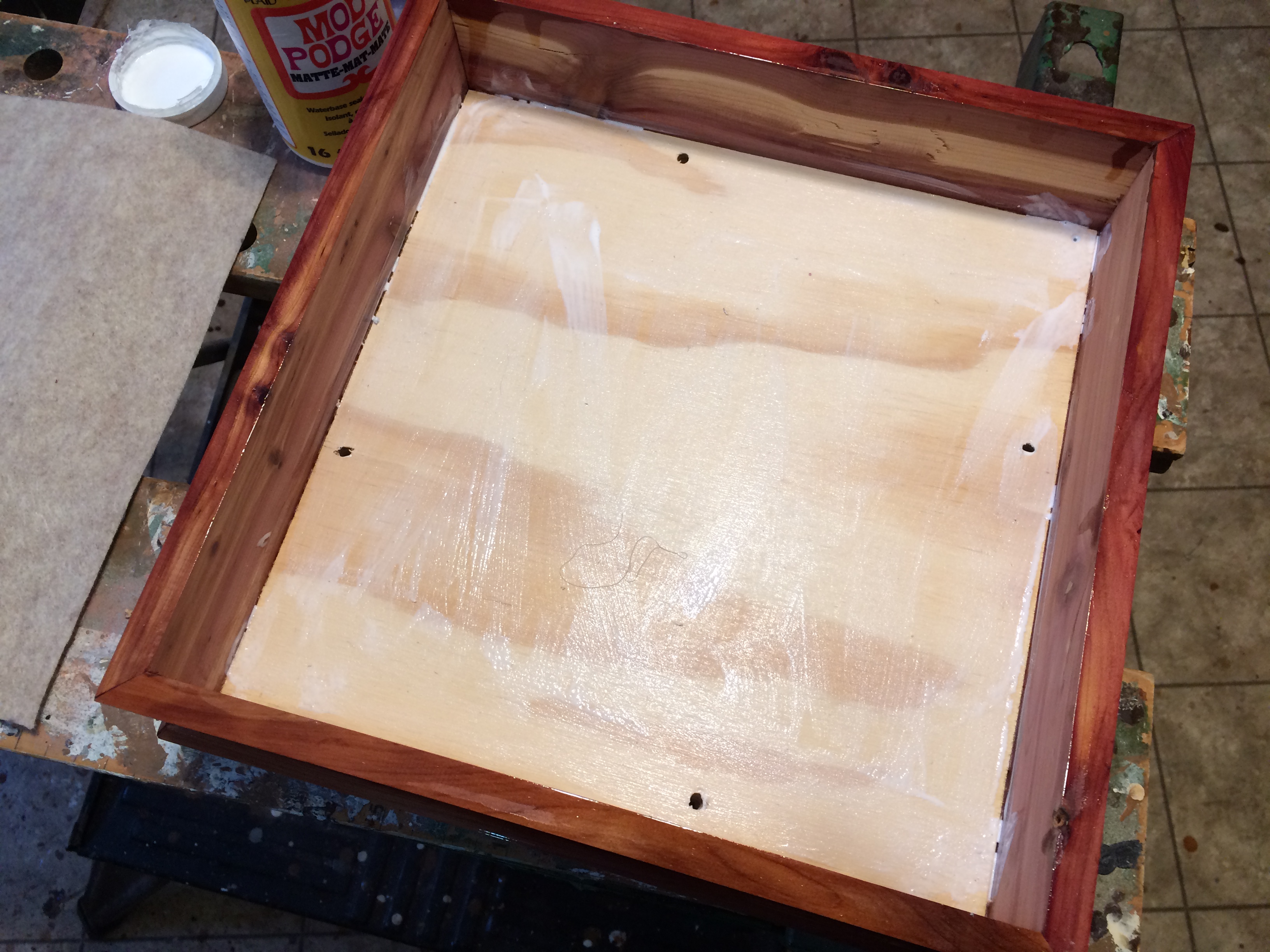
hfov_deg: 61.7
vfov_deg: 48.2
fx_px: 1064
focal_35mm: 29
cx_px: 635
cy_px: 476
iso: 80
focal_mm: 4.15
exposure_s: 1/30
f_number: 2.2
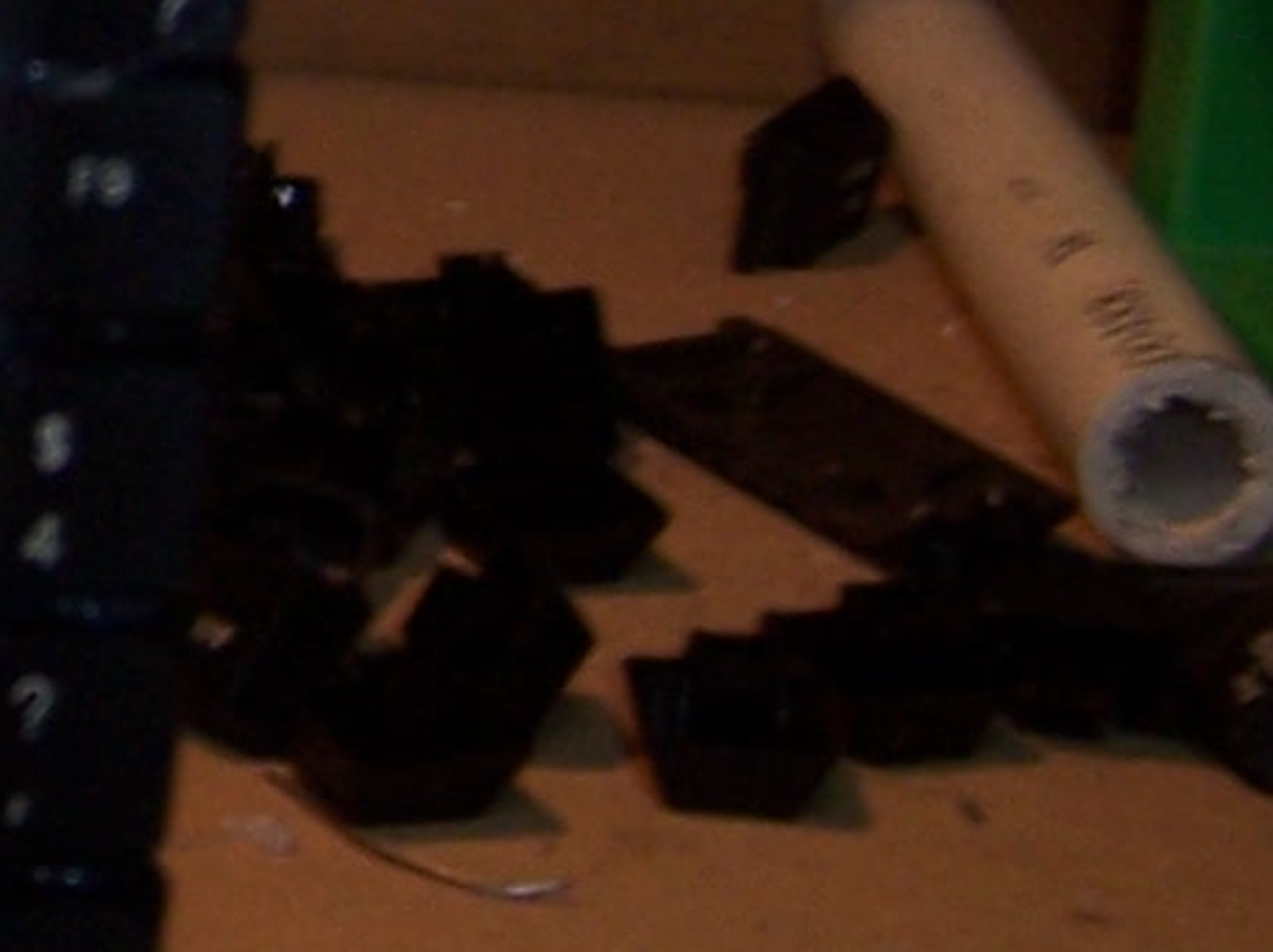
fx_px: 5438
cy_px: -359
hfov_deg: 12.2
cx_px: -1014
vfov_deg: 9.8
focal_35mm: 148
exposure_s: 1/60
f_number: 2.8
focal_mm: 5.5
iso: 80
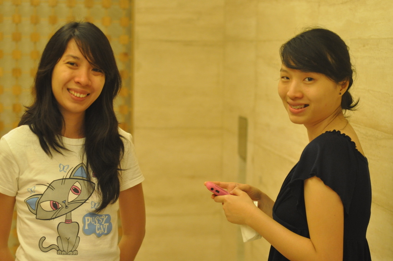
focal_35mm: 75
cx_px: 196
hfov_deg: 27.0
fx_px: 818
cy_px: 130
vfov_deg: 18.1
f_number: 3.2
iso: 1250
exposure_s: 1/40
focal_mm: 50
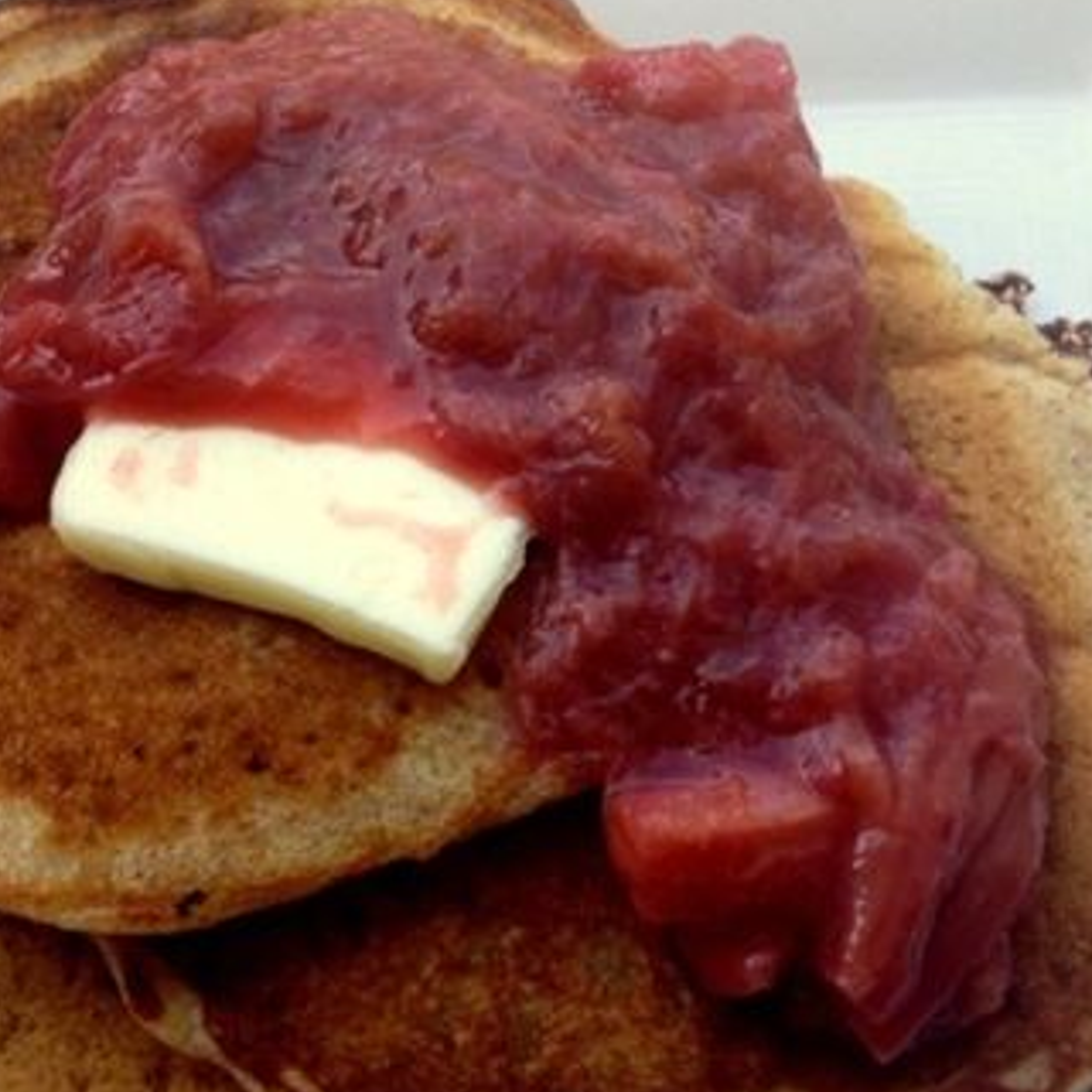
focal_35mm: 58
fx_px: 2070
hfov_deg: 29.5
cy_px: 689
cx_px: 457
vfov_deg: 29.4
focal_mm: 4.28
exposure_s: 1/194
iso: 64
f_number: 2.4
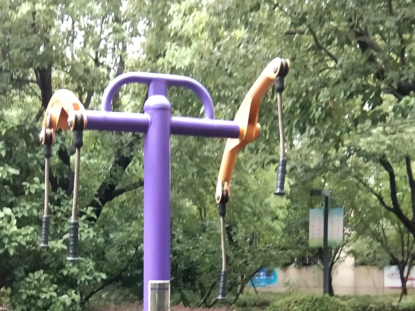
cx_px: 153
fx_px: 803
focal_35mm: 67
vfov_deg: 21.3
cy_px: 294
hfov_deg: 28.8
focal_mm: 3.69
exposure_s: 1/33.3
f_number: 2.2
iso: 320
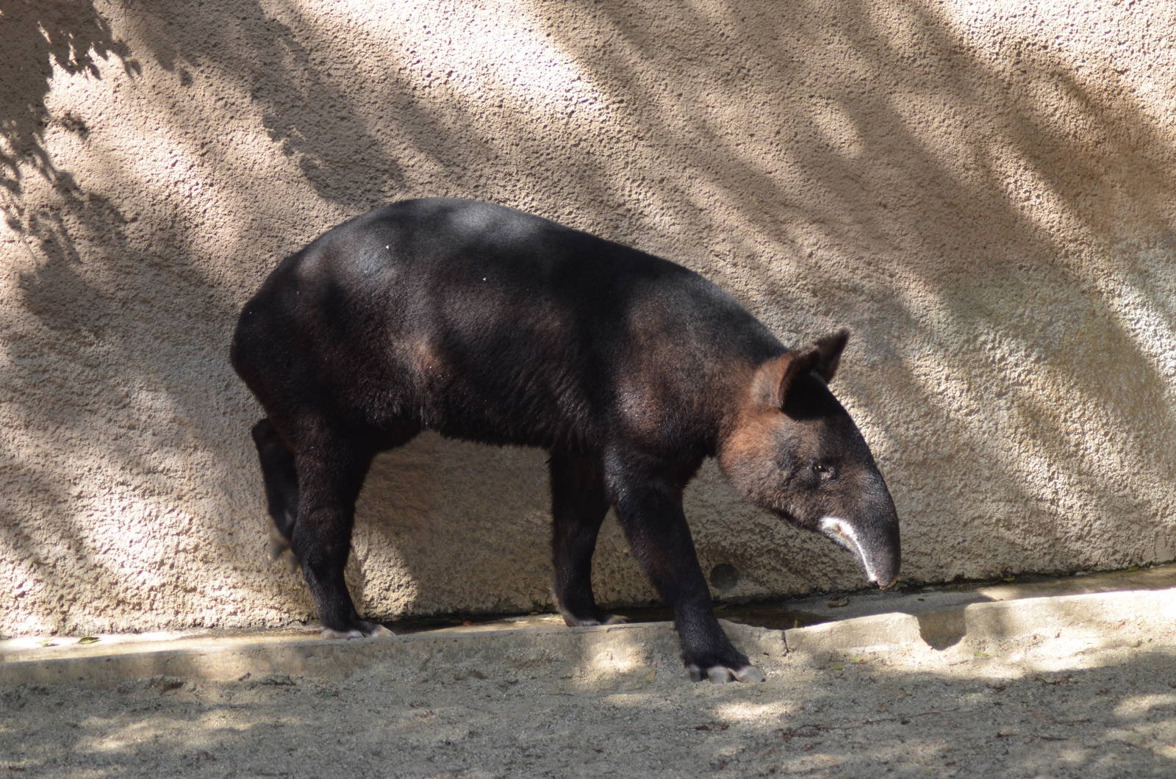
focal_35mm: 147
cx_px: 588
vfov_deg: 9.3
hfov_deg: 14.0
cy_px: 390
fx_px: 4792
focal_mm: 98
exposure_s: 1/200
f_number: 4
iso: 180
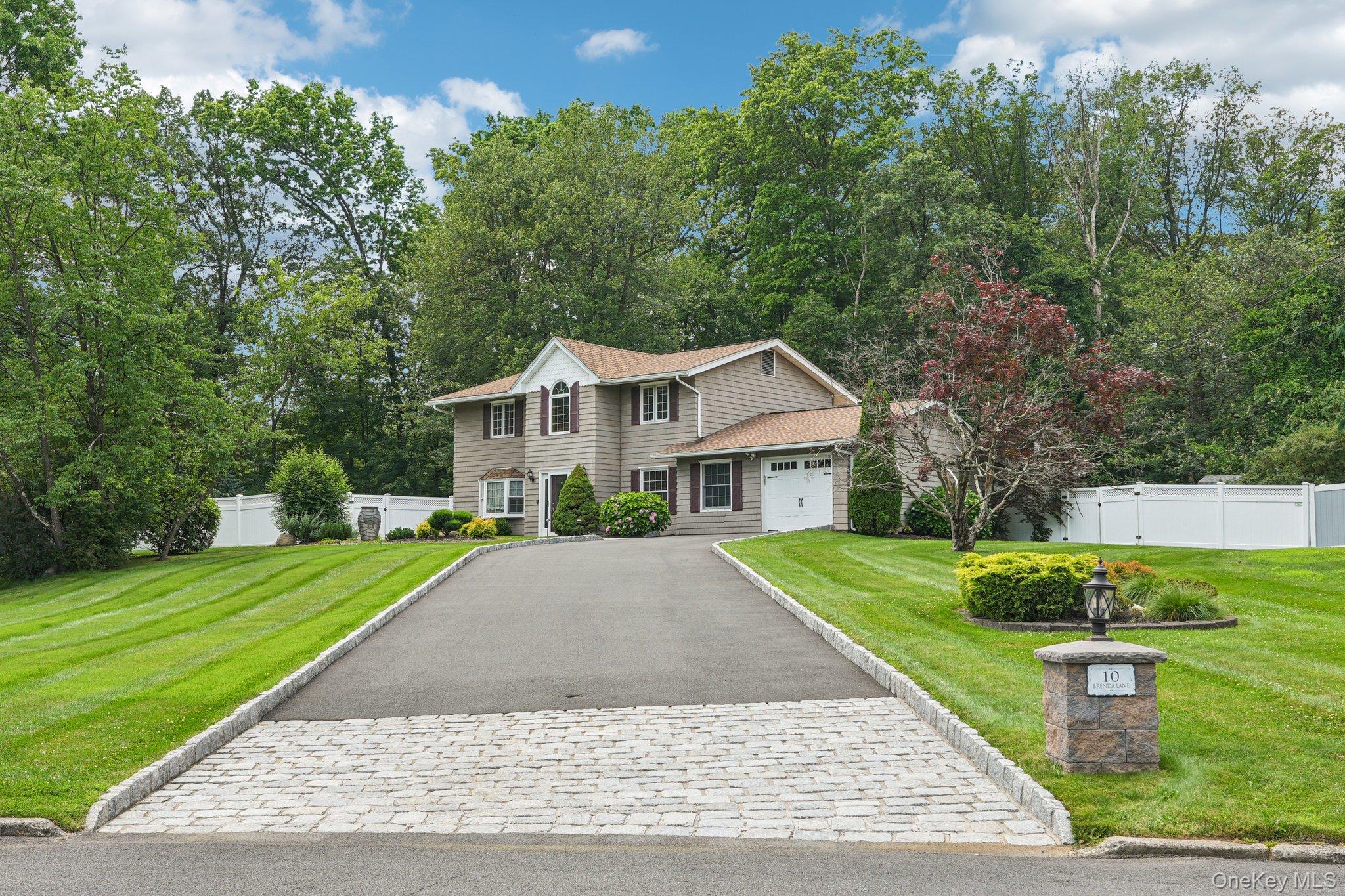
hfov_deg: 49.6
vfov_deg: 34.2
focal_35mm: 39
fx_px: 1457
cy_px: 448
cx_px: 672
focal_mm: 26
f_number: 10
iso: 100
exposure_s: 1/60
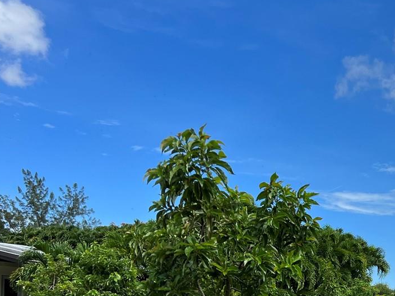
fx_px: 673
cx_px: 396
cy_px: 320
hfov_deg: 30.4
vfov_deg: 23.4
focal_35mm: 59
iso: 50
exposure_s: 1/3257
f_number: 1.5
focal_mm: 5.7
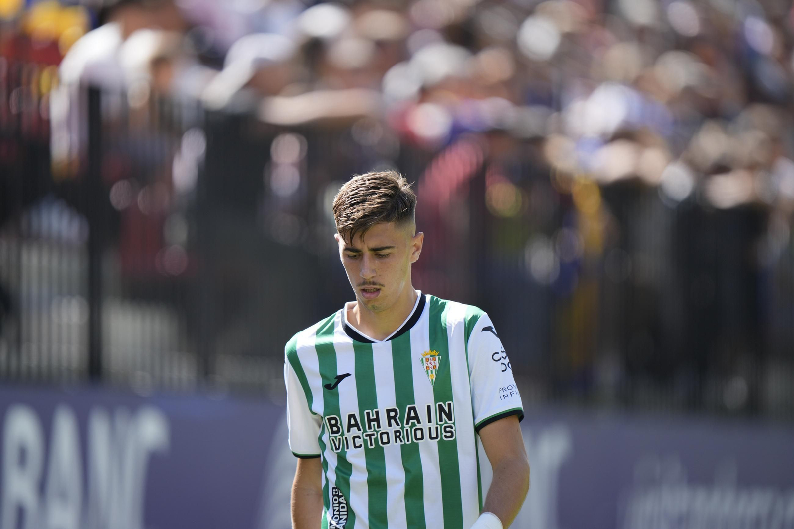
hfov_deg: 5.2
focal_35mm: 400
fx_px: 8820
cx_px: 397
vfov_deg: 3.4
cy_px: 264
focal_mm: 400
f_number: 2.8
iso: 100
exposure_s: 1/640
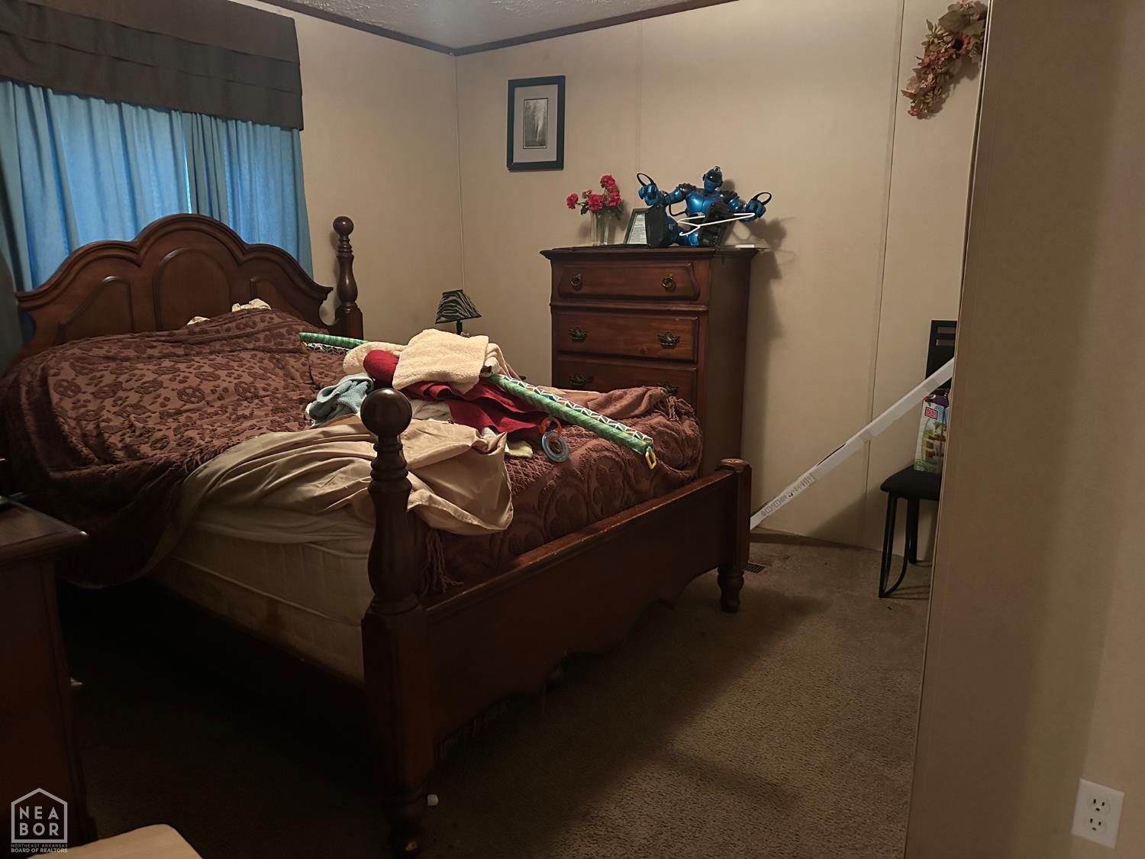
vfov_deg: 56.8
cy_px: 430
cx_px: 572
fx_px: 794
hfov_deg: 71.6
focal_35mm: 24
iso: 1600
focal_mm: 6.86
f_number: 1.78
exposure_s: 1/30
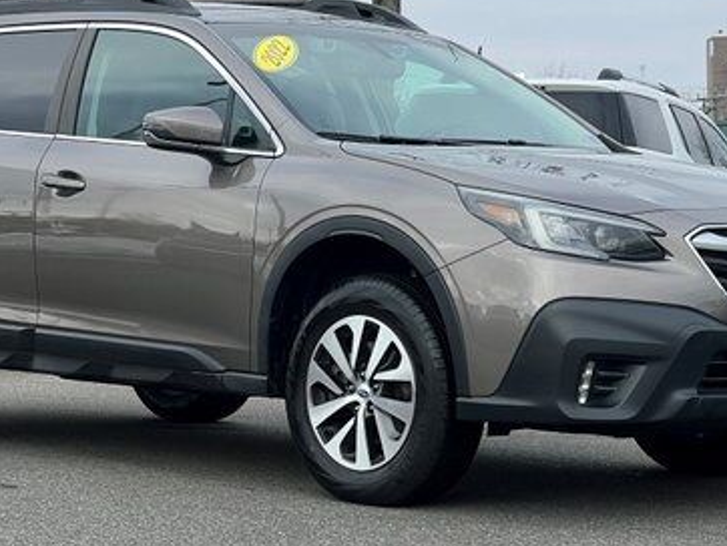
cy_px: 259
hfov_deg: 14.5
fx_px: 2858
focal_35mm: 136
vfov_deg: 10.9
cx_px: 317
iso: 32
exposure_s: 1/198
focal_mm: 9
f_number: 2.8
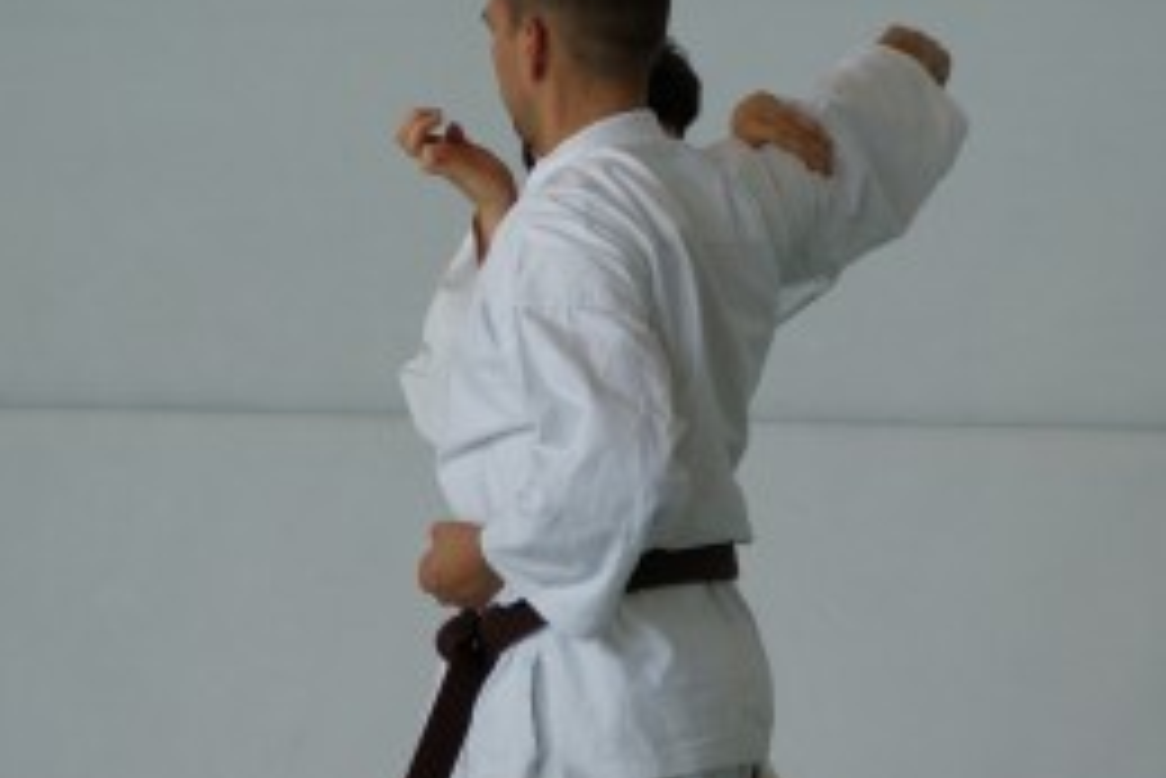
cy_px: 247
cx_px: 558
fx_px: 8652
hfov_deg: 7.7
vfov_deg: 5.2
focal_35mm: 267
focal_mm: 90
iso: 250
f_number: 4
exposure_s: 1/160
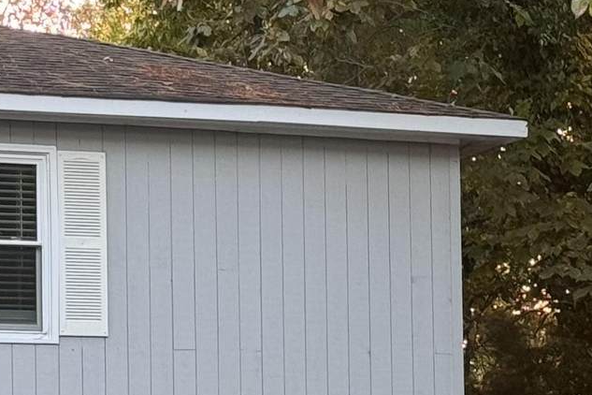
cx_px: 420
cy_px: 417
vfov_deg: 13.3
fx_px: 1661
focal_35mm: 101
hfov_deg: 20.1
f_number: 1.78
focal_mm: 6.76
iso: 125
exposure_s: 1/60
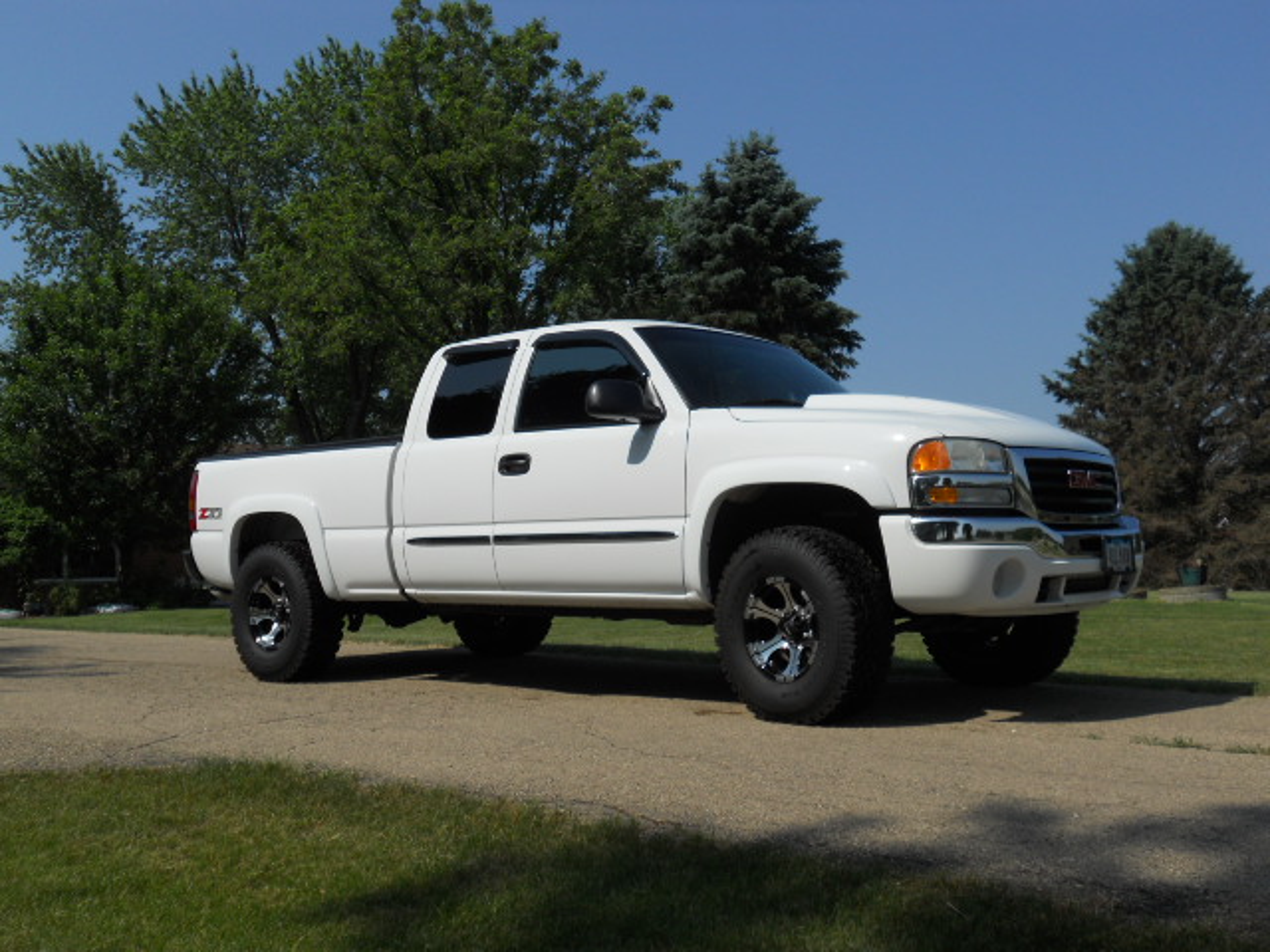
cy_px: 476
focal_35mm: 38
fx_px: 1394
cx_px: 635
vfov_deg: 37.7
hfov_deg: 49.0
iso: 80
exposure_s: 1/1250
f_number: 3.9
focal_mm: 6.9
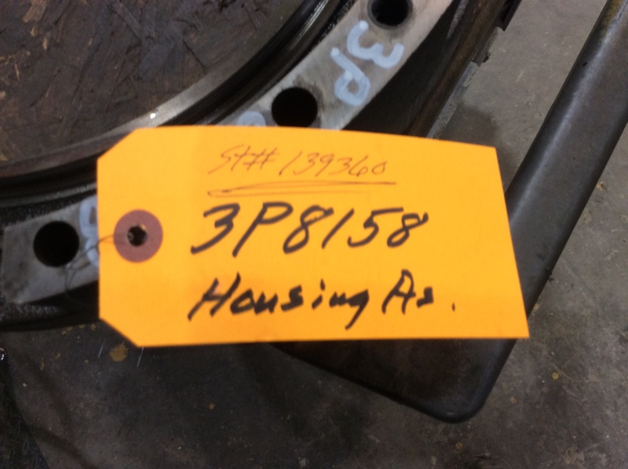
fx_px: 580
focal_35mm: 32
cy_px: 234
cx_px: 314
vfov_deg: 44.1
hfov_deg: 56.9
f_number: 2.4
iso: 64
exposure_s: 1/24
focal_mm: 3.3
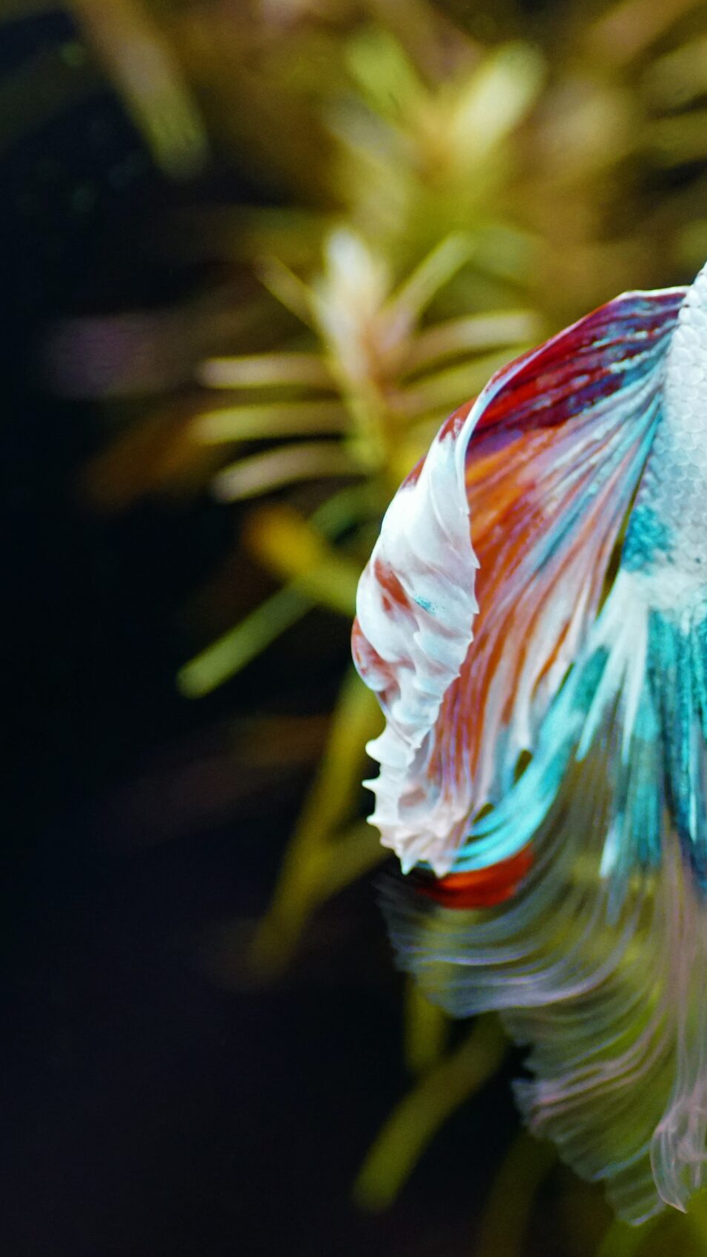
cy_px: 628
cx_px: 865
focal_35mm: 213
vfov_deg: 10.1
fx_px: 7097
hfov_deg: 5.7
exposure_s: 1/320
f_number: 2.8
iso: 2500
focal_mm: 90
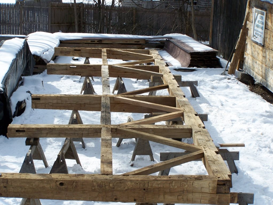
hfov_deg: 23.8
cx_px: 136
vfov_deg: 18.0
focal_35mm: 82
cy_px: 102
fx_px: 647
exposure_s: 1/1000
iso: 80
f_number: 4.5
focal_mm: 13.7
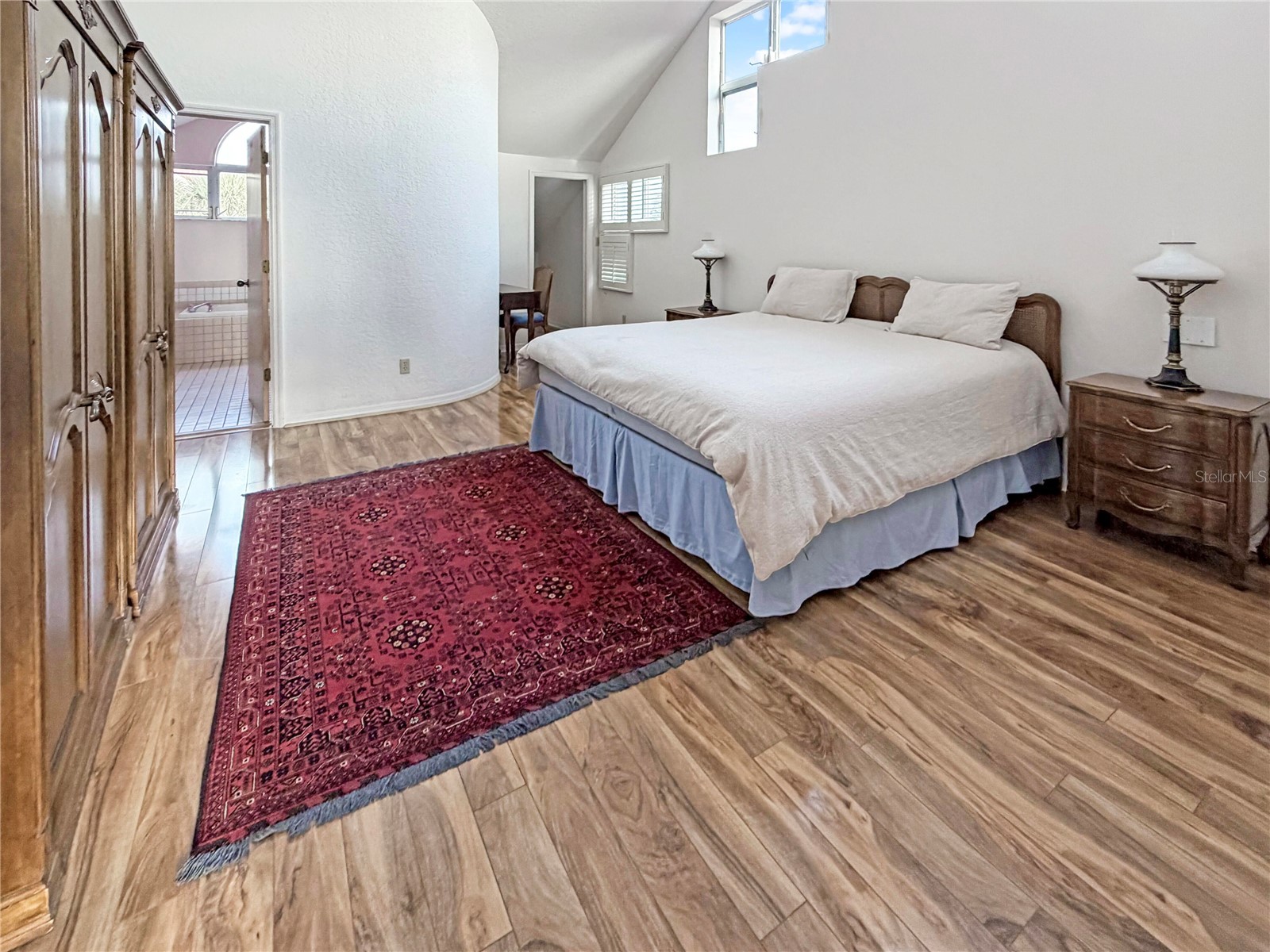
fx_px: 514
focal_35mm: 14
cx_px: 635
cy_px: 476
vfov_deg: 85.7
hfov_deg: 102.1
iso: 320
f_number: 2.2
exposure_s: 1/109
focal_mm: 2.22
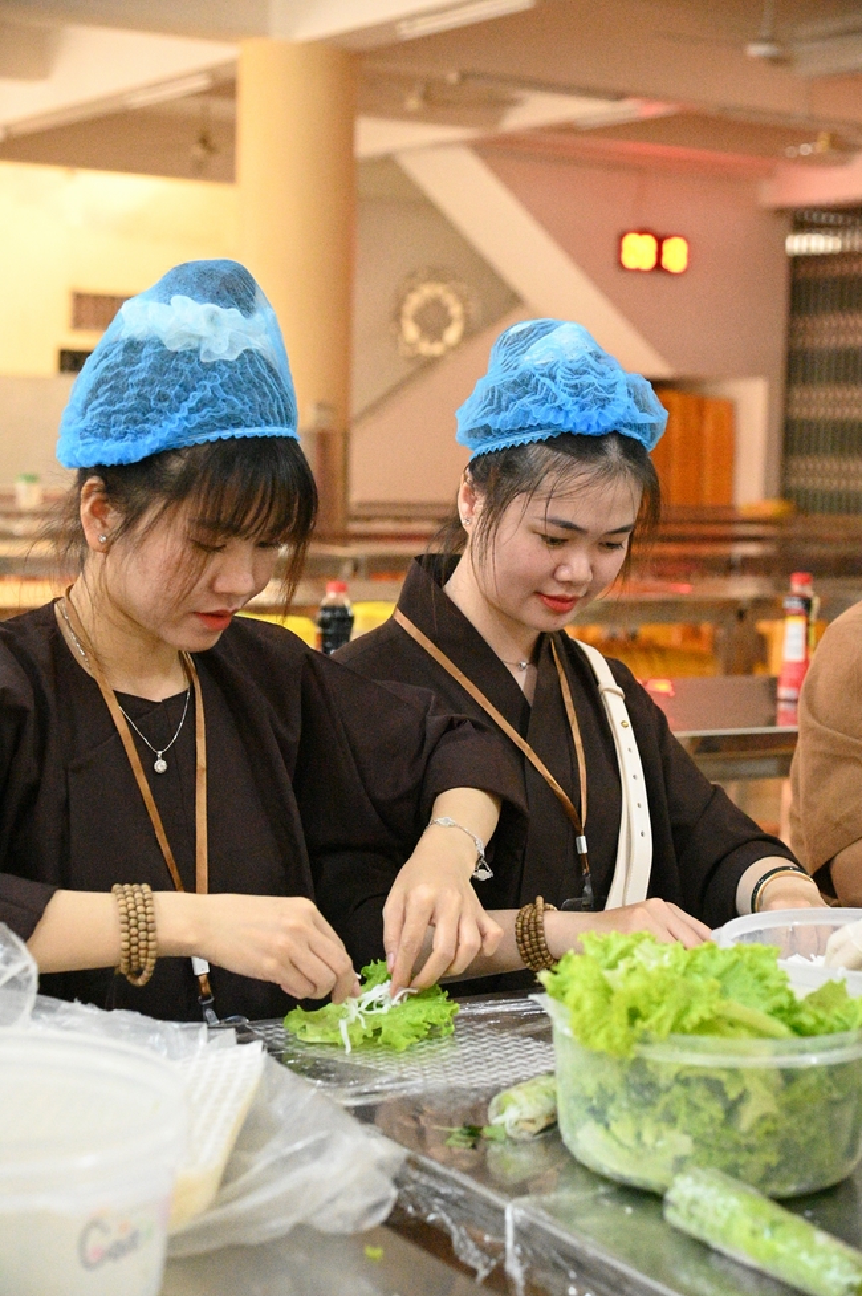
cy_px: 648
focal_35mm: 65
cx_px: 431
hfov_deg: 20.9
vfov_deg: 31.0
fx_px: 2338
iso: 32000
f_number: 5
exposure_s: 1/250
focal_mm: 65
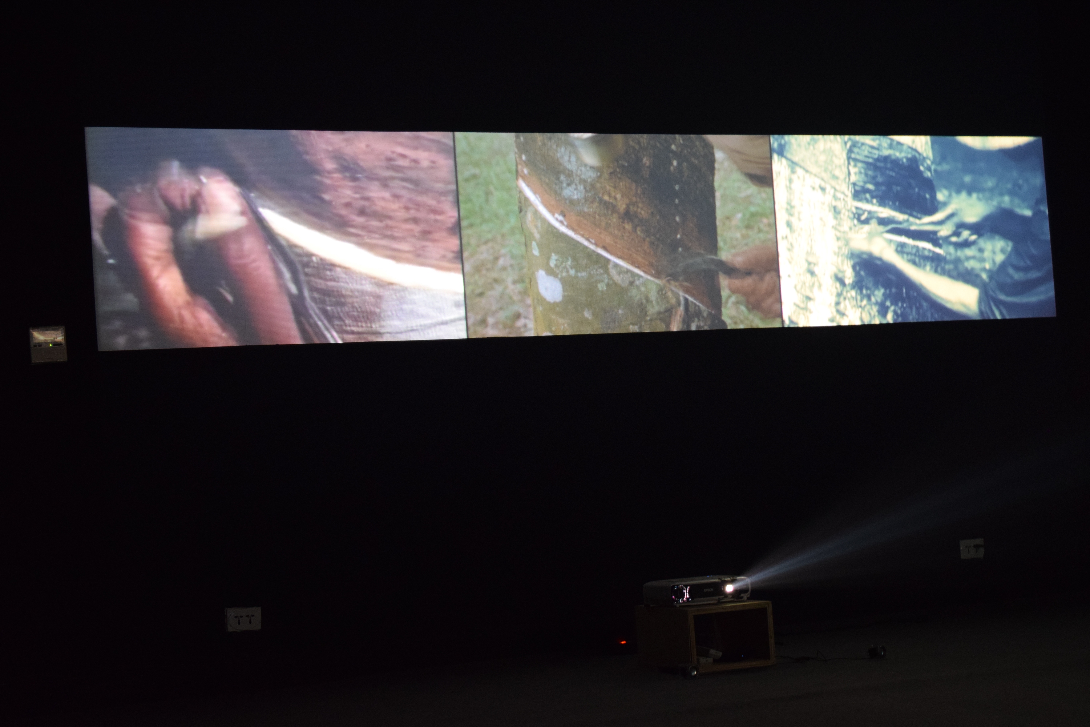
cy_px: 364
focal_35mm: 69
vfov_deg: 19.7
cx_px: 545
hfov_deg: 29.2
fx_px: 2089
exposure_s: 1/13
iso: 1600
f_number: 5
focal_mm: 46
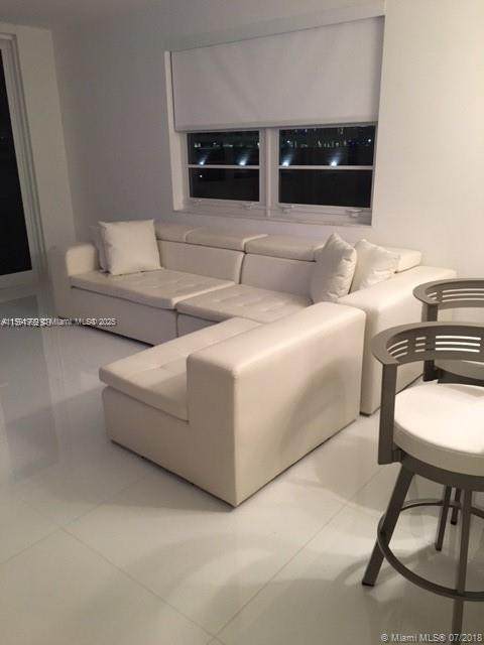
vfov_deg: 61.7
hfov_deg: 48.2
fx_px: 541
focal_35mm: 29
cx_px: 242
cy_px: 322
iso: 200
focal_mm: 4.15
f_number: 2.2
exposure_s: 1/30
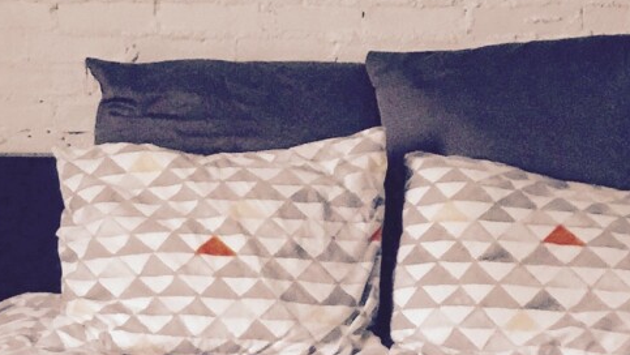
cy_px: -30
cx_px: -14
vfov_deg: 9.0
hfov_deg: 15.7
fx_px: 2239
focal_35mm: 134
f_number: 2.2
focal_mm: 4.15
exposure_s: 1/10
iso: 100
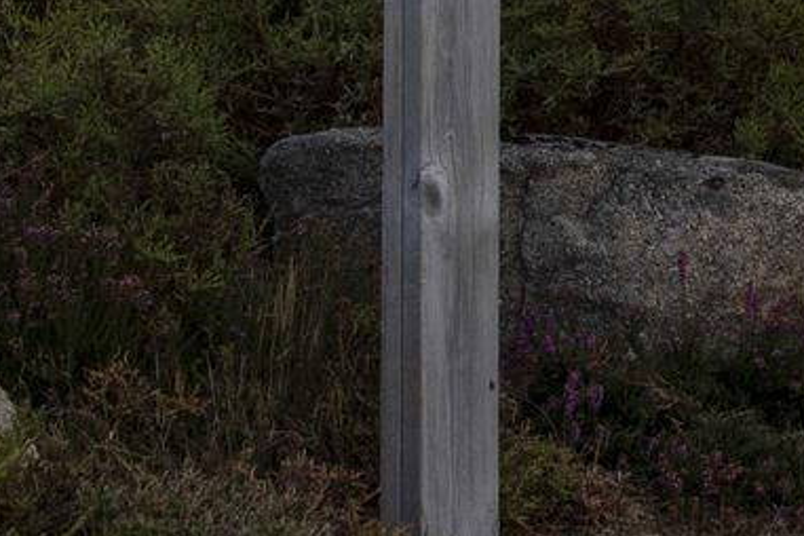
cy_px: -514
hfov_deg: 12.6
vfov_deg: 8.8
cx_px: 1473
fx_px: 3283
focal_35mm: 147
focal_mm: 35
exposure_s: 1/400
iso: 125
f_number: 6.3
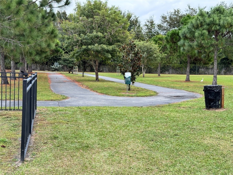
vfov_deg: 30.3
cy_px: 88
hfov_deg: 39.7
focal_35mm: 48
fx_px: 323
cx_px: 116
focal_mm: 6.76
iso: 64
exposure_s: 1/715
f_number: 1.78
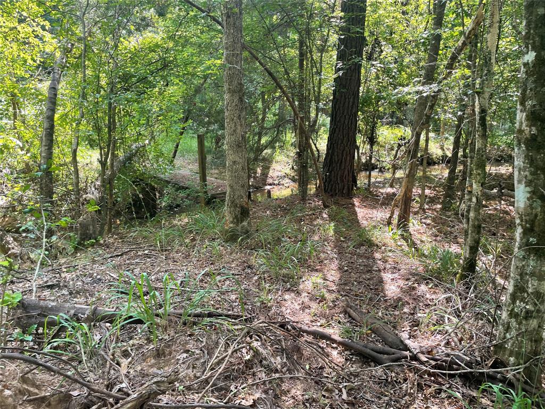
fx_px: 409
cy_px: 204
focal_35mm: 26
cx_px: 272
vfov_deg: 53.1
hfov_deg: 67.3
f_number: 1.6
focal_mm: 4.2
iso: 50
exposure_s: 1/121
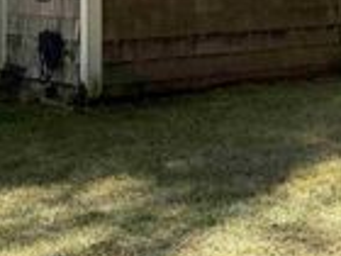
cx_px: 253
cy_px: -69
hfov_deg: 22.6
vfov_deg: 16.3
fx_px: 847
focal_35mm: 86
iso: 100
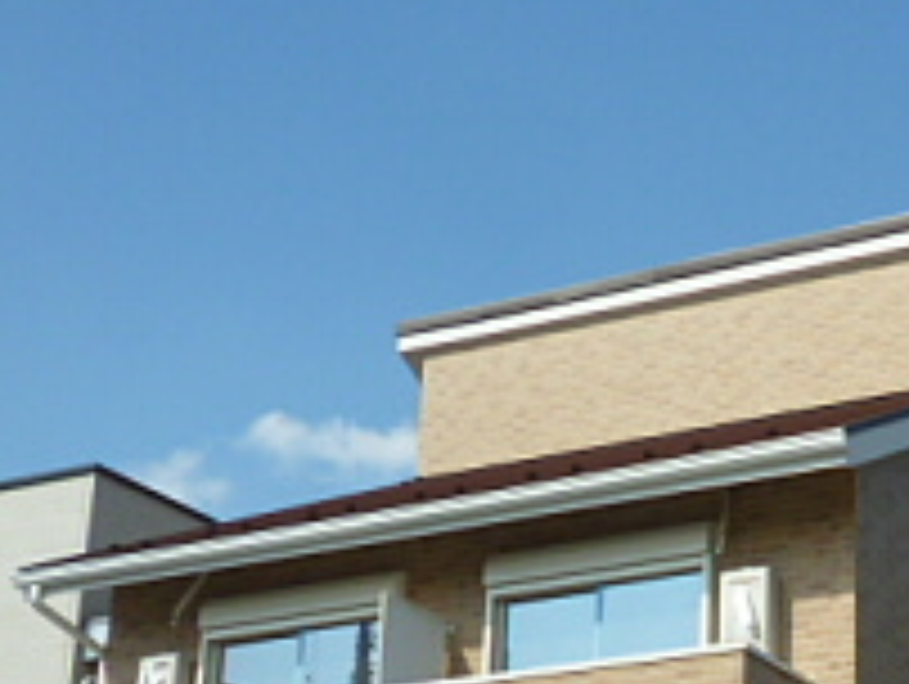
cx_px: 862
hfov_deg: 23.6
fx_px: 2103
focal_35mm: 80
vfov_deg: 18.2
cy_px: 623
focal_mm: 4.4
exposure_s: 1/640
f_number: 4
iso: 100
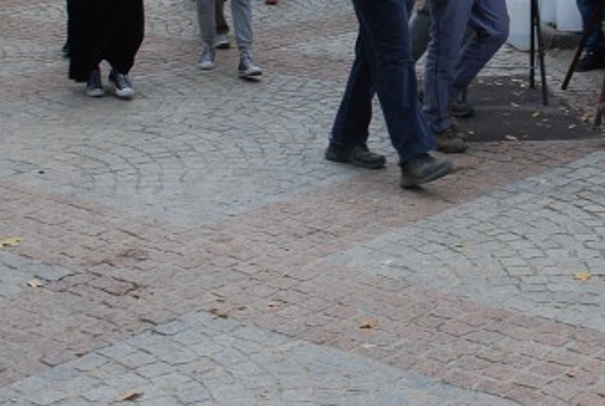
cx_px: 479
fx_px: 1347
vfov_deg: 16.7
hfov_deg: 24.9
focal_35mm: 80
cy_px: -29
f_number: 5.6
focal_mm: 20
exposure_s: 1/125
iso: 160
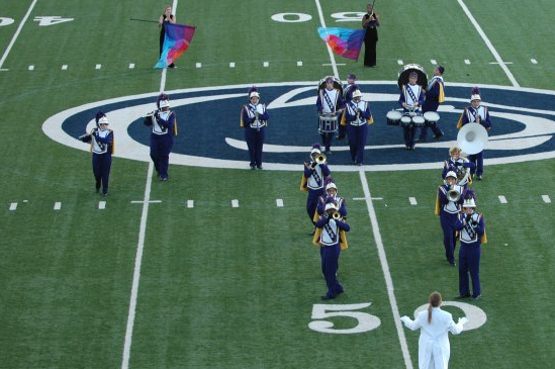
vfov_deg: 9.0
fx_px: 2357
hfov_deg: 13.4
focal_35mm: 153
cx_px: 399
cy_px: 154
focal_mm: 70
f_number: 2.8
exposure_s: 1/400
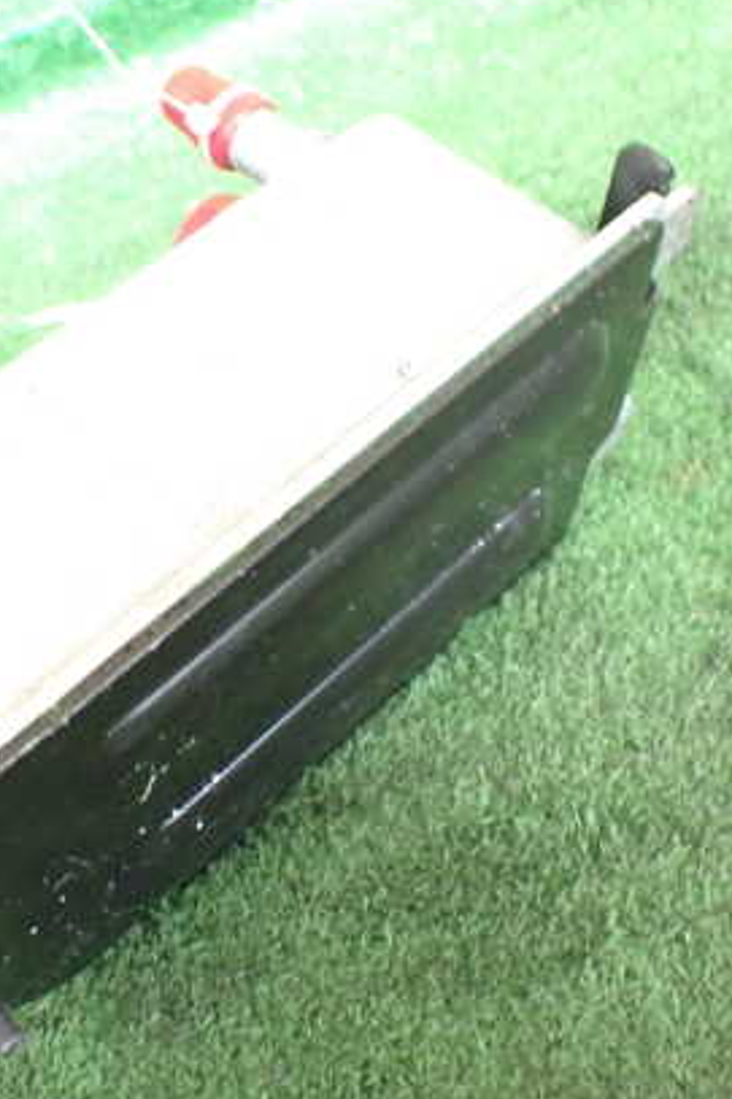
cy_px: 591
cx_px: 205
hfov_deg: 28.9
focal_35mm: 46
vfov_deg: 42.7
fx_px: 1404
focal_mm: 5.4
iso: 800
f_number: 2.3
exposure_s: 1/40
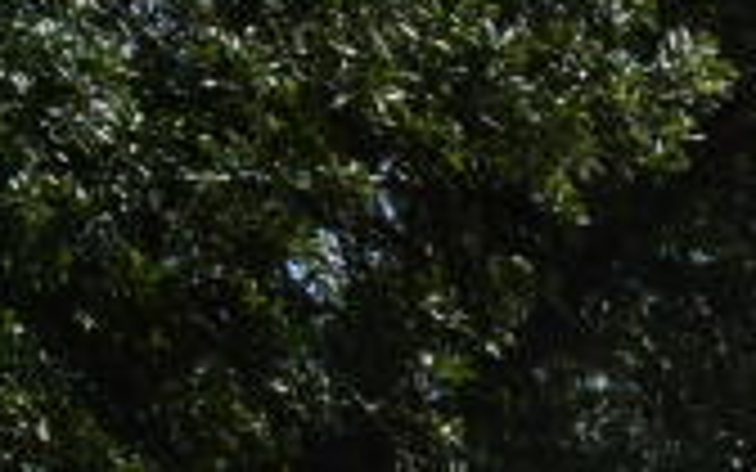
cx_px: 1809
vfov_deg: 6.7
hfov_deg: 10.2
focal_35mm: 180
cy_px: 1322
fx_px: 3709
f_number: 11
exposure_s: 1/500
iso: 320
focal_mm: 22
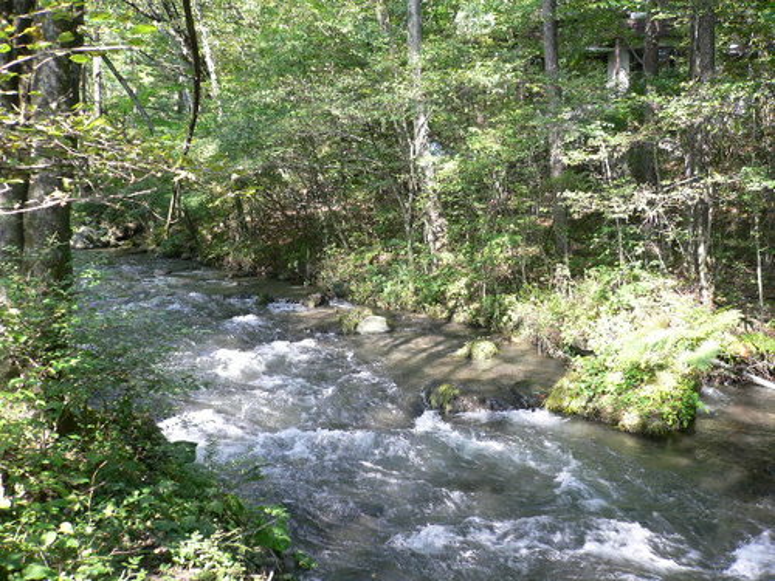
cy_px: 290
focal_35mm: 35
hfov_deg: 52.6
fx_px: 784
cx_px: 388
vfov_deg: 40.7
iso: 100
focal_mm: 5.8
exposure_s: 1/80
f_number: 2.8
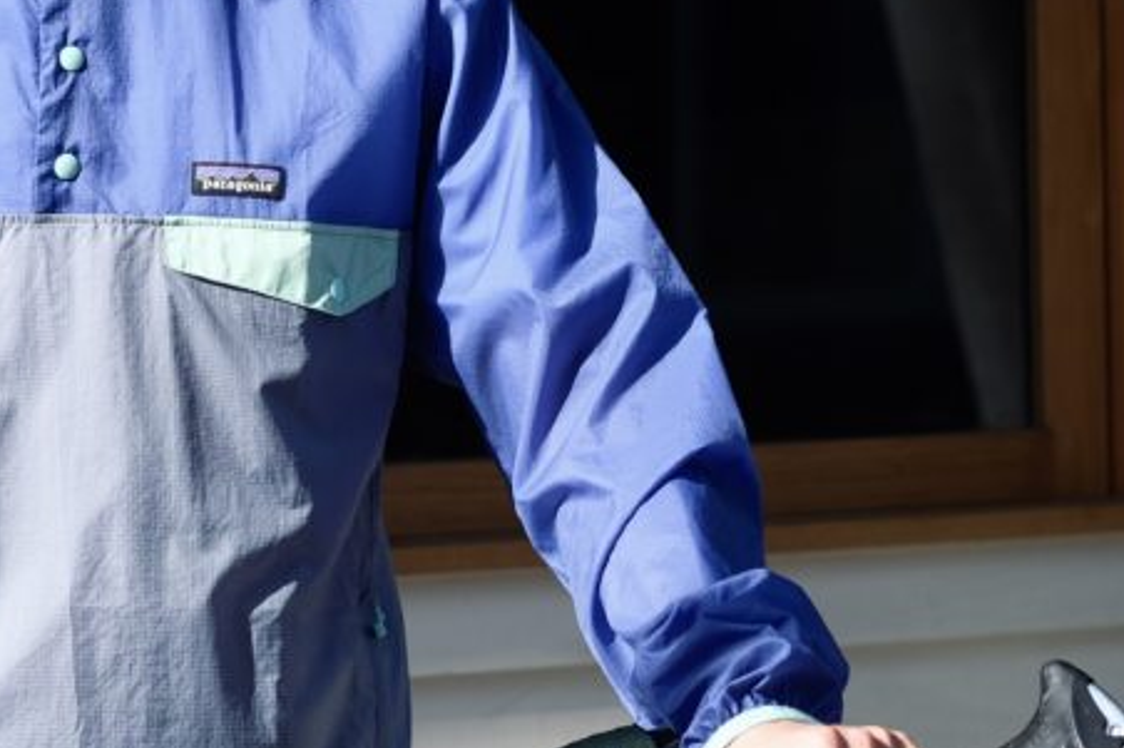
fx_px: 6960
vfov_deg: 6.2
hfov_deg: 9.2
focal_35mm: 223
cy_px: 209
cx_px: 154
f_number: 3.2
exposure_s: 1/2000
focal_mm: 56
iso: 320
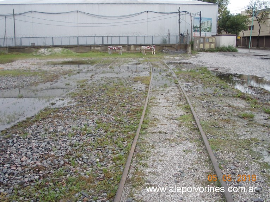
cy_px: 101
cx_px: 135
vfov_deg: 37.7
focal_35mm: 38
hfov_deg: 49.0
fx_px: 296
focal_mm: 5.3
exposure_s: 1/320
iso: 80
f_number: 3.1
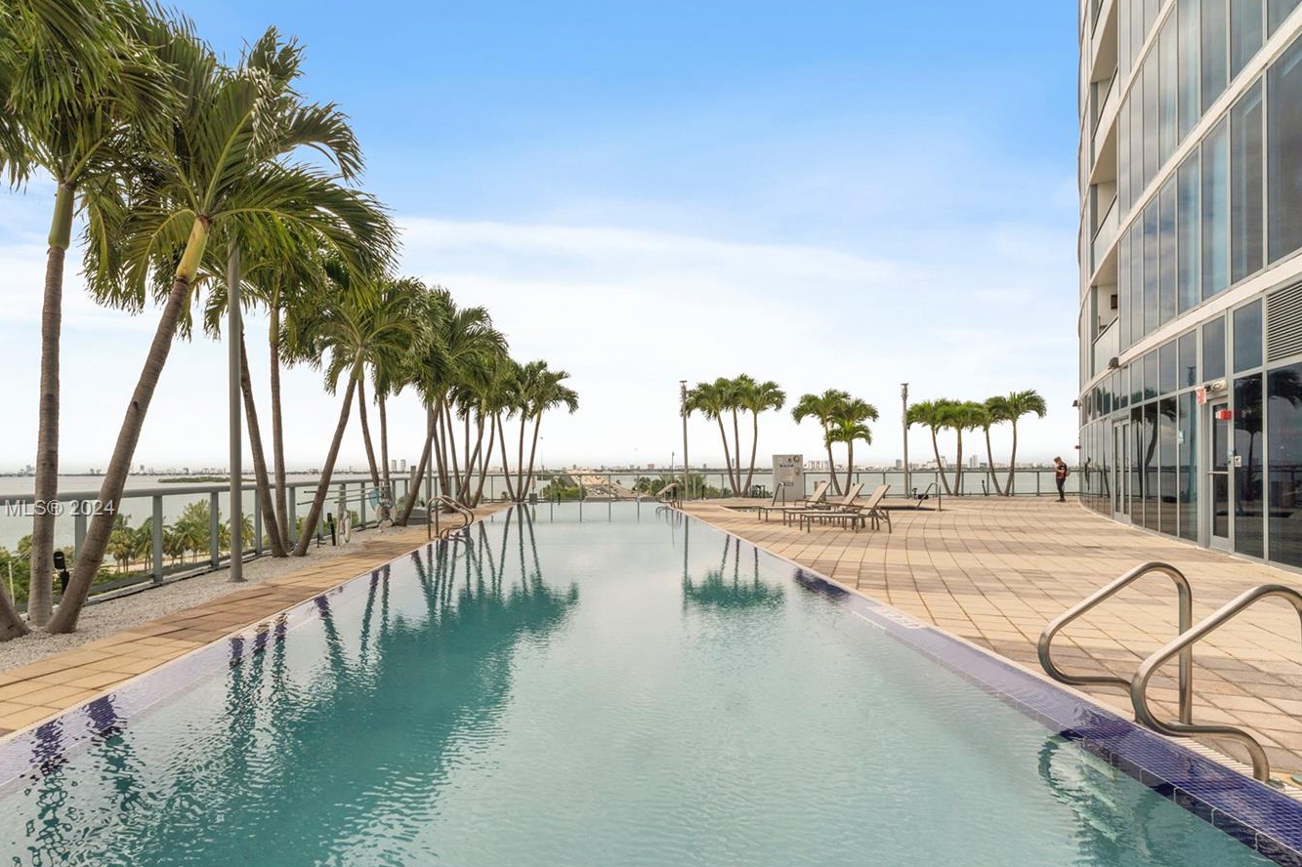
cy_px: 510
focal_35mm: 18
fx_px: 651
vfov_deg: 66.9
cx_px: 584
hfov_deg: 89.7
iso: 125
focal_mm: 10
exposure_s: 1/125
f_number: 10
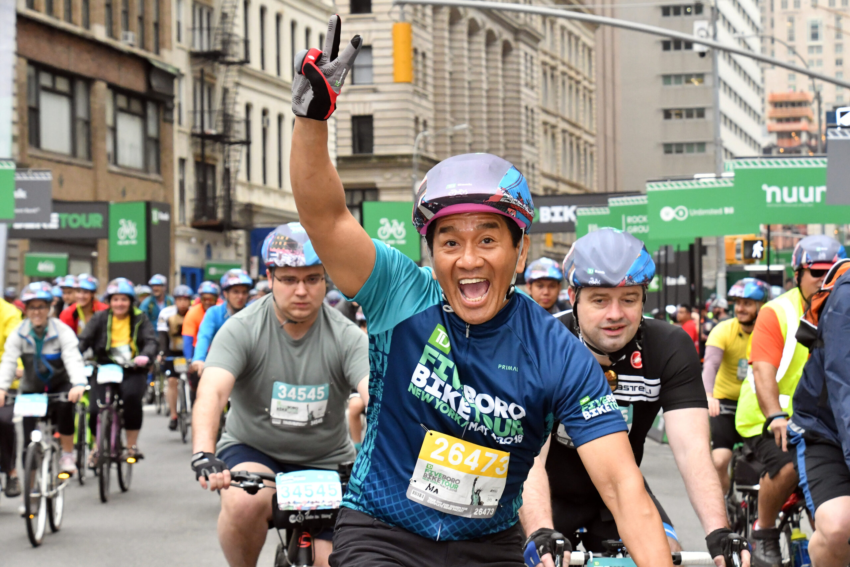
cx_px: 425
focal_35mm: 105
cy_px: 284
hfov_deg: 19.5
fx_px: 2479
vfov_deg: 13.0
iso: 4000
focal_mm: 70
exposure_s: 1/640
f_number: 11
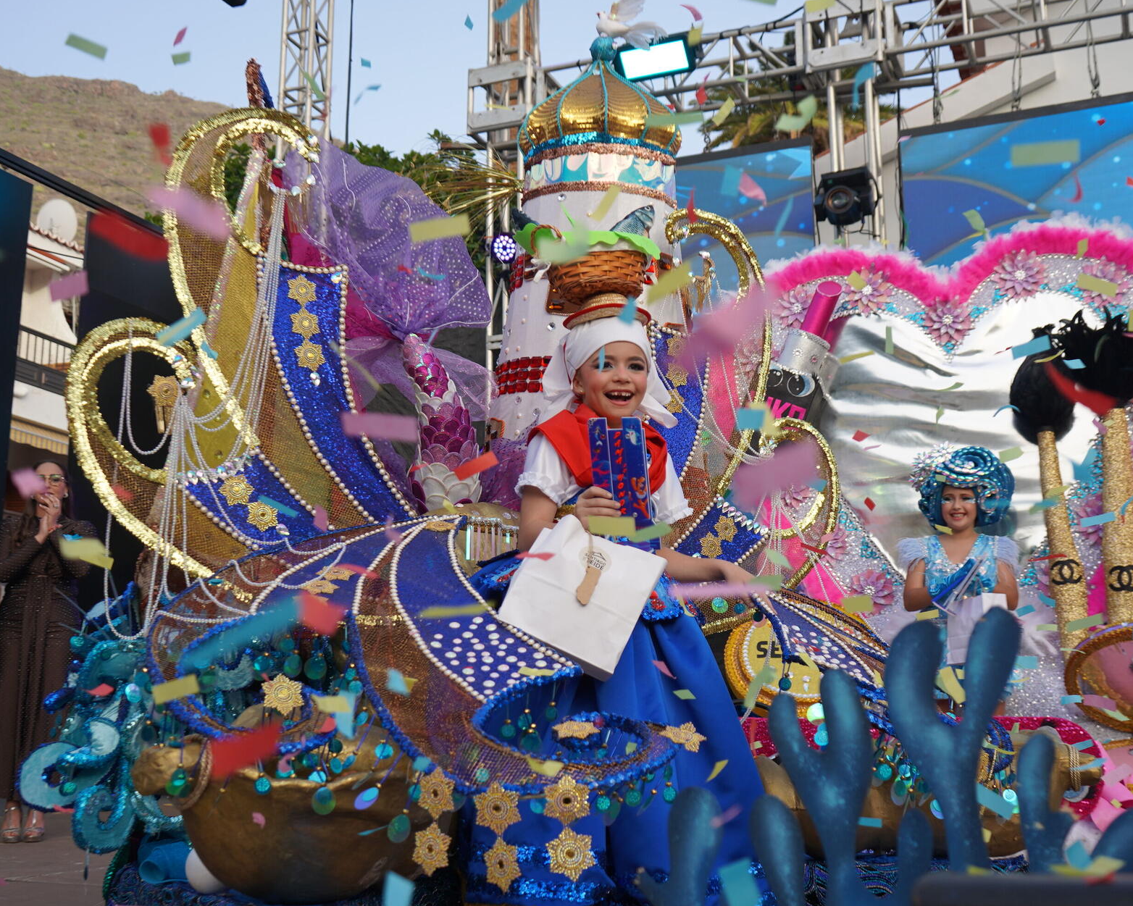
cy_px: 448
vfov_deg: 39.2
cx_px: 624
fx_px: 1274
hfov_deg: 47.9
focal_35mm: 38
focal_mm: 33
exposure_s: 1/250
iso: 100
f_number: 4.5
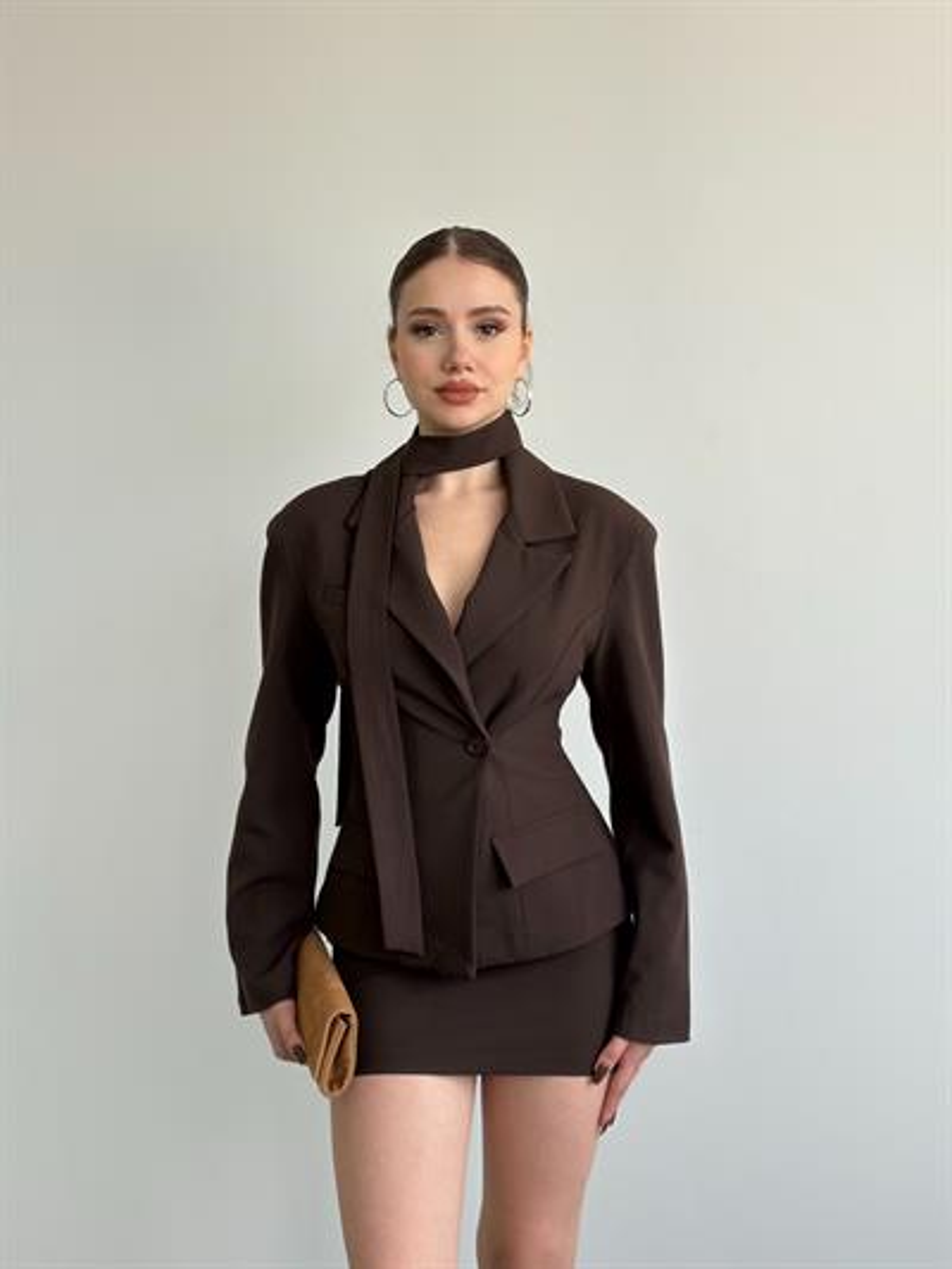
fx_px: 1906
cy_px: 634
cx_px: 476
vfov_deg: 36.8
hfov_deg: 28.0
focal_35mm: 52
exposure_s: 1/170
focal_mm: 5.96
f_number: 1.6
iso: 32
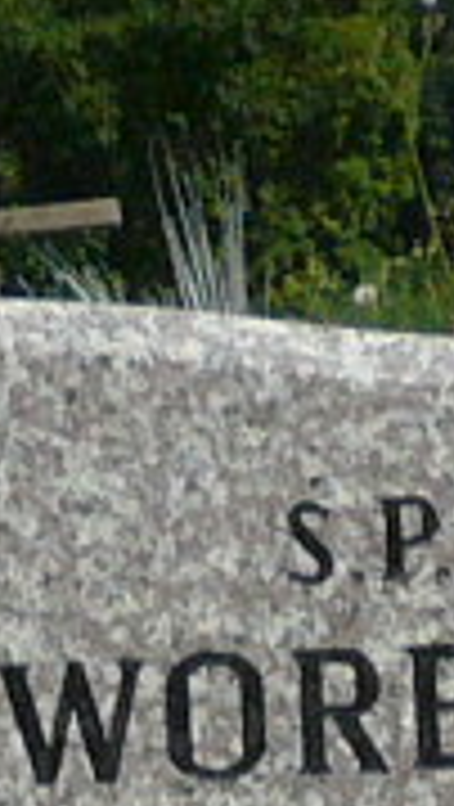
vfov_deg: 7.1
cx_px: 485
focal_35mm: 273
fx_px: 5829
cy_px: 2301
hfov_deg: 4.5
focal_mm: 4.6
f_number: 8
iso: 100
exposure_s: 1/320
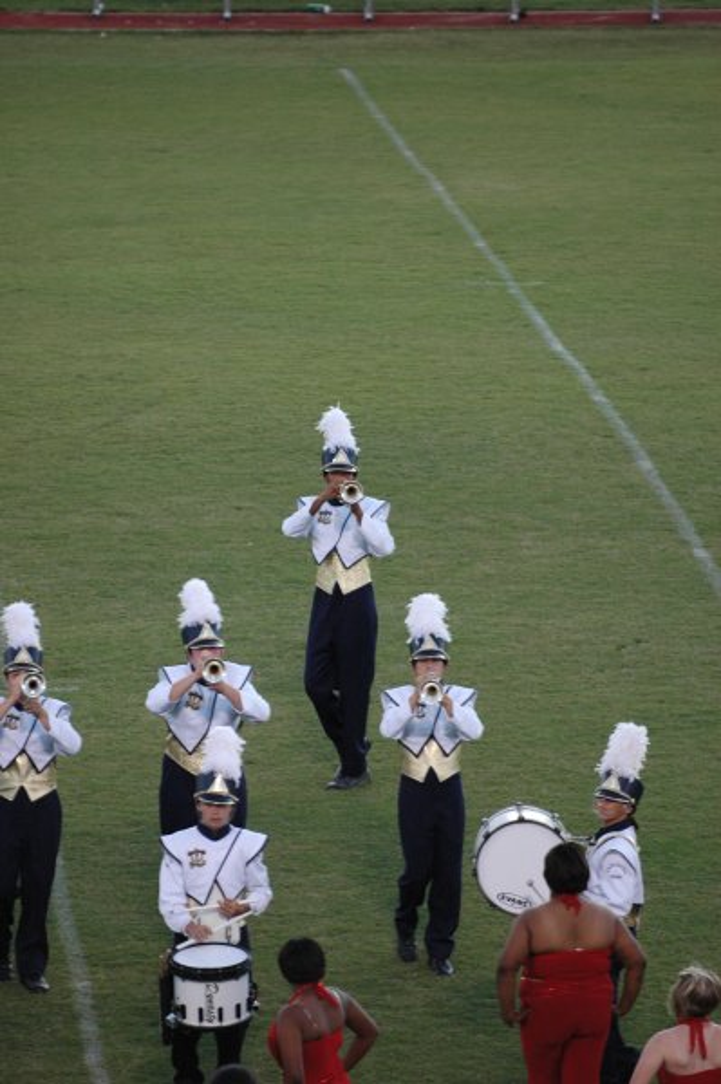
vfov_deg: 6.9
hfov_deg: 4.6
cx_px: 360
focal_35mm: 300
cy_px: 542
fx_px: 9027
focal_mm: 200
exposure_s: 1/160
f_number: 3.2
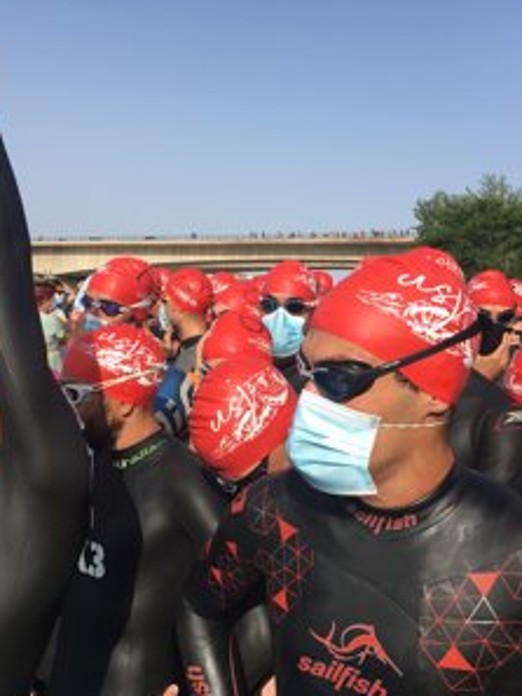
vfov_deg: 47.8
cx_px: 257
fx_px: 784
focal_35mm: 39
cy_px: 349
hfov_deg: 36.8
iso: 25
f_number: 2.2
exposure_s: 1/1183
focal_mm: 4.15
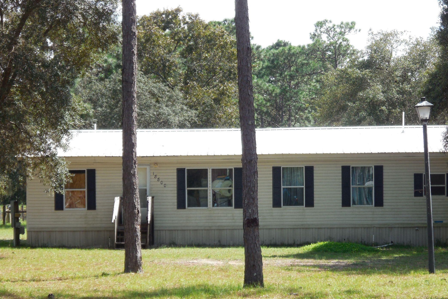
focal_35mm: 119
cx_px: 237
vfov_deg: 11.5
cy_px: 176
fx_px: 1481
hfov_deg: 17.2
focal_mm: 18.7
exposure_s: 1/250
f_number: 5
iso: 125
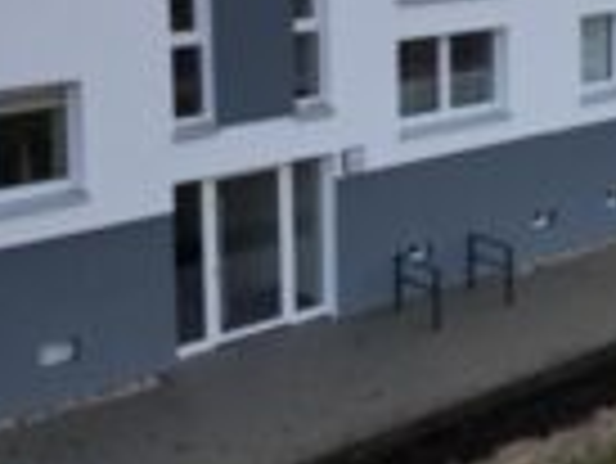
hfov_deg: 26.0
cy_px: -9
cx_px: 643
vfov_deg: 20.3
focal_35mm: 70
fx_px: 1247
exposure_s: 1/50
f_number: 1.7
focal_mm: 6.72
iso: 100
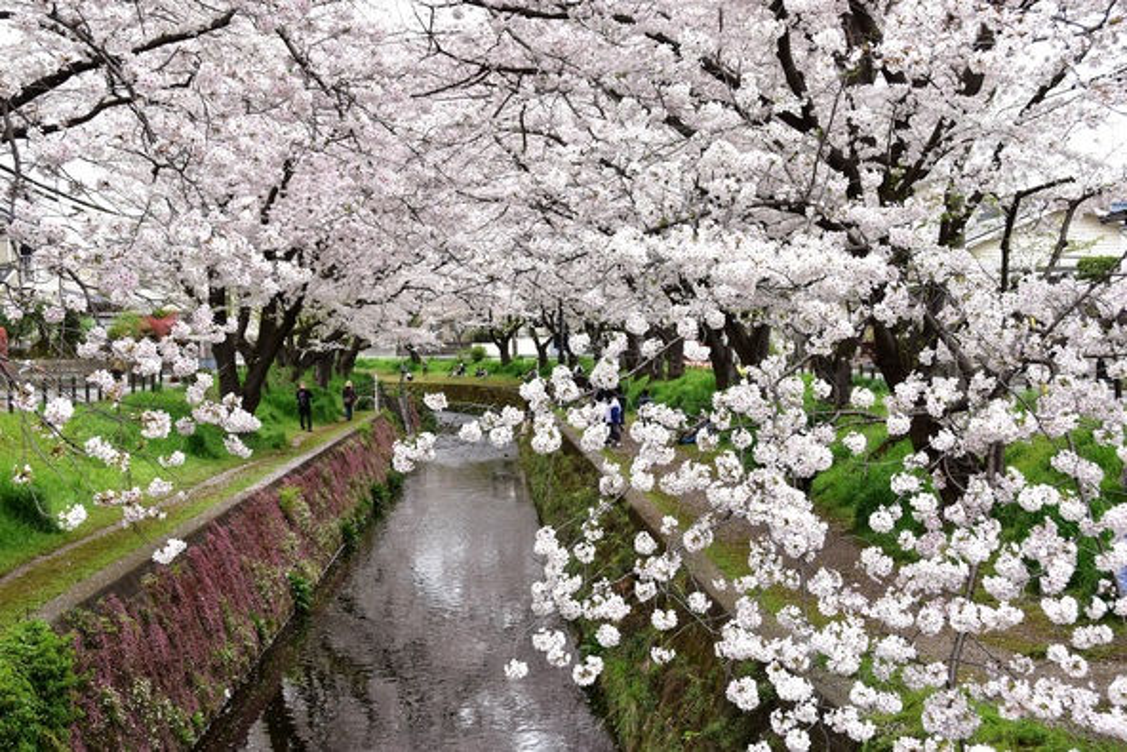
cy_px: 376
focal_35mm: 46
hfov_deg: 42.3
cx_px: 564
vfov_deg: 29.0
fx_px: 1456
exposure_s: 1/250
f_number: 8
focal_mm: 31
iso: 400
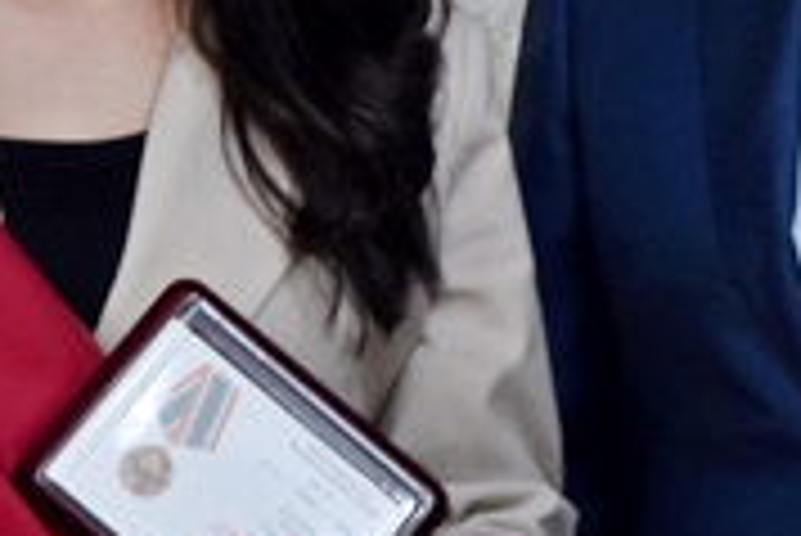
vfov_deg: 3.7
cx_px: 747
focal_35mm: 370
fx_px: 8244
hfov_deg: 5.6
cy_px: 74
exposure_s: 1/60
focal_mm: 55
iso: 1250
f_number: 5.6
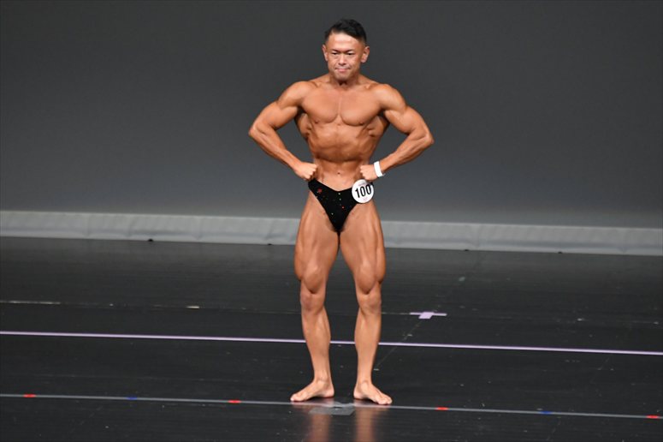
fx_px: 6903
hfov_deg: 5.5
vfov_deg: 3.7
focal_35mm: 375
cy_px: 221
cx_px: 332
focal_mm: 250
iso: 4000
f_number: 5.6
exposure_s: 1/400
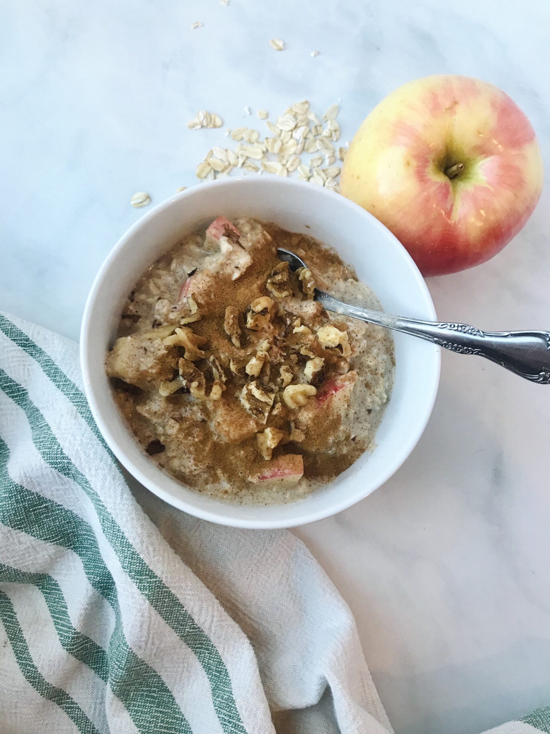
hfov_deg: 49.7
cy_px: 367
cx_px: 275
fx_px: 593
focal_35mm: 28
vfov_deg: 63.4
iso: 25
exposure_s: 1/30
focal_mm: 3.99
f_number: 1.8
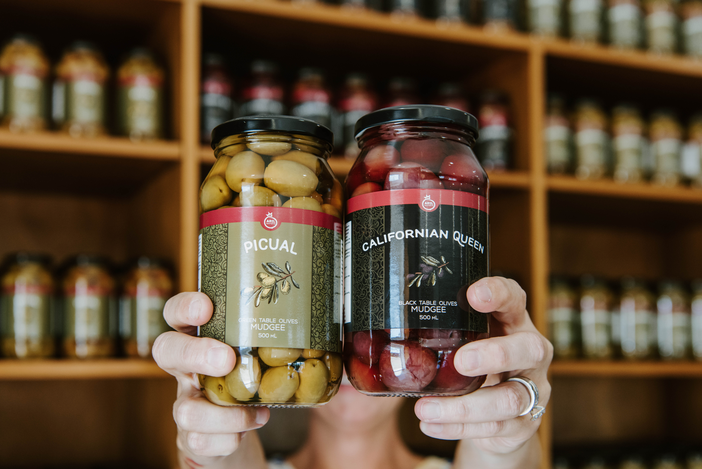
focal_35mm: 50
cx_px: 351
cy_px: 234
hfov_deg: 39.6
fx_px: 975
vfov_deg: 27.0
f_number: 5.6
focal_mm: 50
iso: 800
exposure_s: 1/125
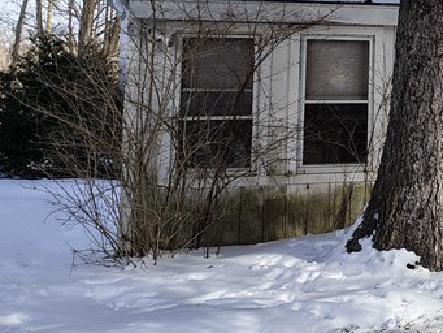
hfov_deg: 22.9
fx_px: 922
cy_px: 18
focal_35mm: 72
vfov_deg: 20.0
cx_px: 627
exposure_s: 1/940
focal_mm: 5.56
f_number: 1.8
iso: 100
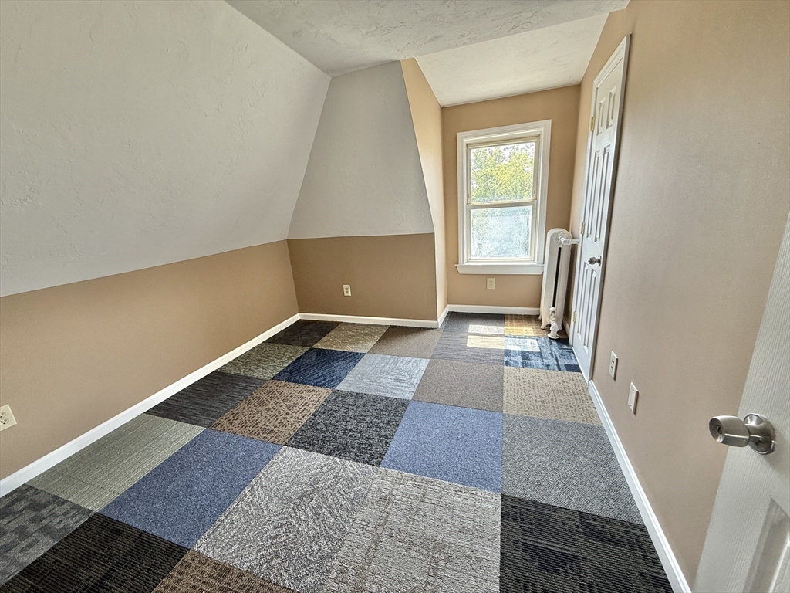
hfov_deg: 102.1
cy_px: 296
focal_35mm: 14
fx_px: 320
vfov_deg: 85.7
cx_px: 395
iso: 100
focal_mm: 2.22
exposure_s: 1/99
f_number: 2.2
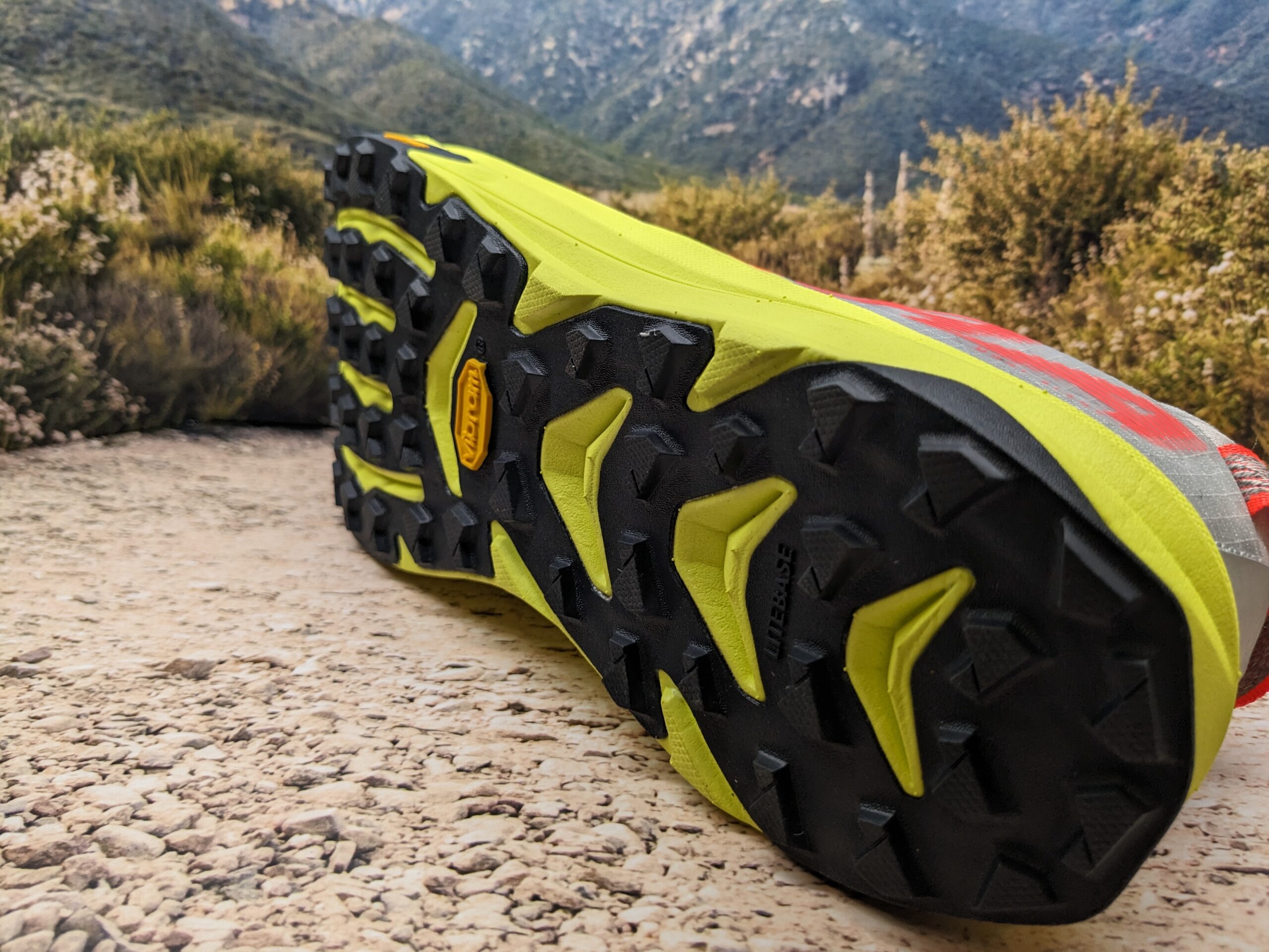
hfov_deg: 65.3
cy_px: 476
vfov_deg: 51.4
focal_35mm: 27
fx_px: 990
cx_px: 634
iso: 51
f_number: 1.73
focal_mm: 4.38
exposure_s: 1/147
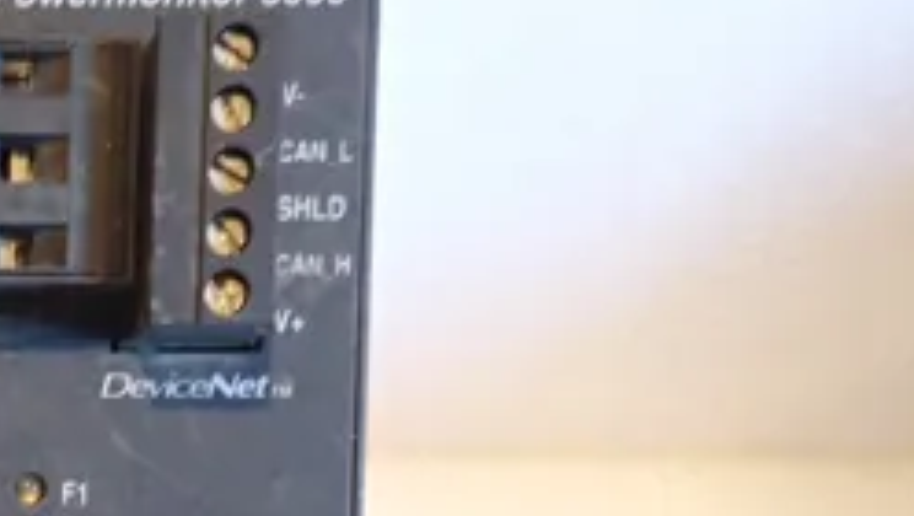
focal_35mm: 68
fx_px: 1649
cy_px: 695
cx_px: -166
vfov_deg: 16.7
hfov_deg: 27.5
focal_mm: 4.5
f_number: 2
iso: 320
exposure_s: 1/30
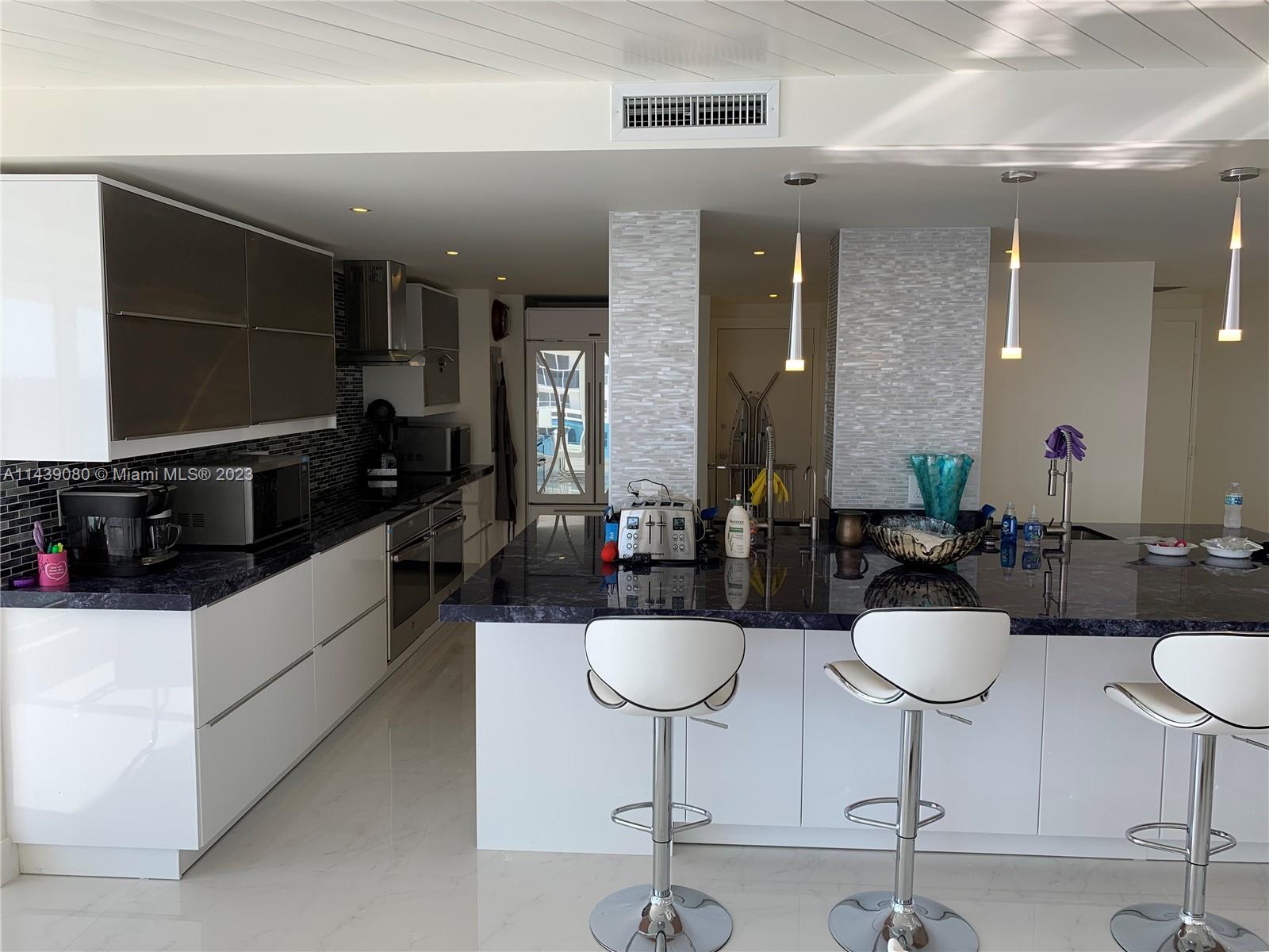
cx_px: 634
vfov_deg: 53.1
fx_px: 953
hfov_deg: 67.3
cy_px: 476
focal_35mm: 26
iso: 25
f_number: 1.8
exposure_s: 1/154
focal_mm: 4.25
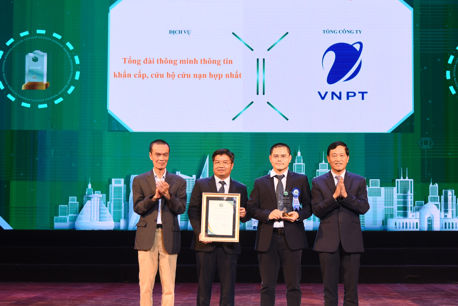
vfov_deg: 16.5
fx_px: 1056
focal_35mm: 83
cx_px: 261
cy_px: 144
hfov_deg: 24.4
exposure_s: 1/160
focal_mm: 58
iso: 640
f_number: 4
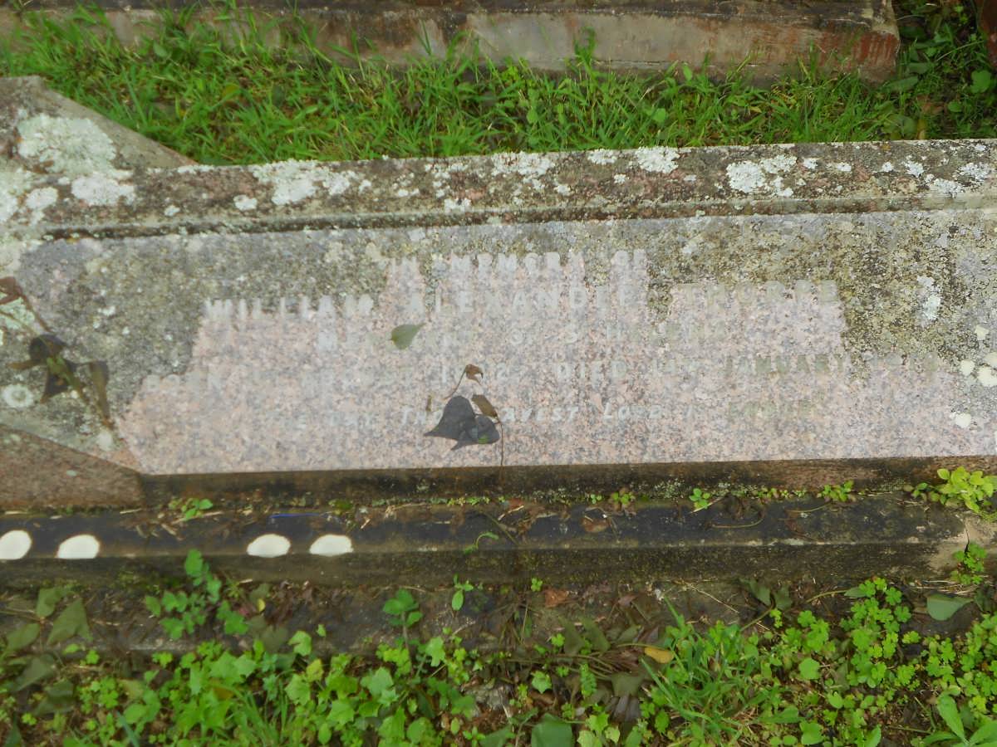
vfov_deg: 38.7
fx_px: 1066
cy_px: 374
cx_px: 498
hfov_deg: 50.1
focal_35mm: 37
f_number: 3.9
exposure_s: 1/250
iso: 80
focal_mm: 6.7
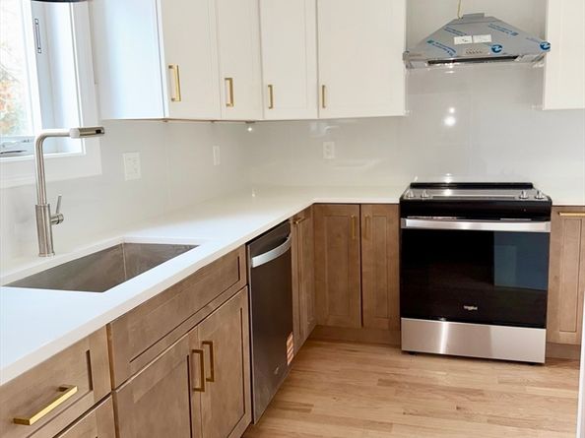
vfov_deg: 56.8
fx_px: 405
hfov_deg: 71.6
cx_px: 292
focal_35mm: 24
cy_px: 219
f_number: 1.78
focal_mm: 6.76
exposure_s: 1/27
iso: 100
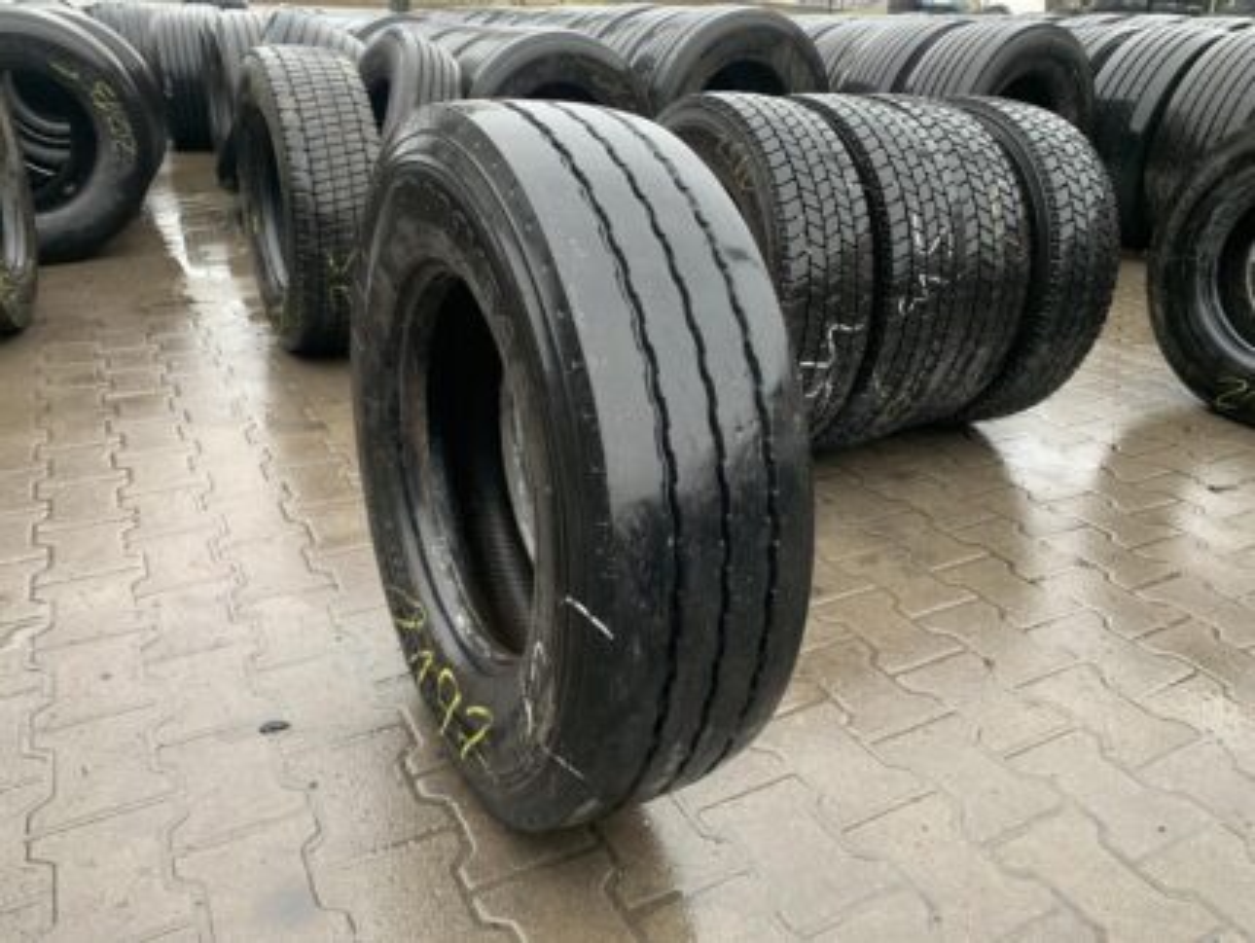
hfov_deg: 67.3
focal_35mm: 26
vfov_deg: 53.1
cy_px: 472
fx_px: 943
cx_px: 628
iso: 125
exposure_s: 1/60
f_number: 1.8
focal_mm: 4.25
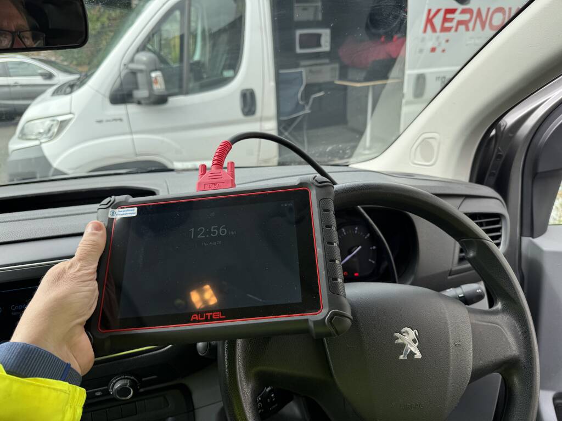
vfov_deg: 56.8
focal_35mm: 24
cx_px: 281
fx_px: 390
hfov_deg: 71.6
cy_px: 210
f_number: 1.78
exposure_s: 1/842
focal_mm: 6.76
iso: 80
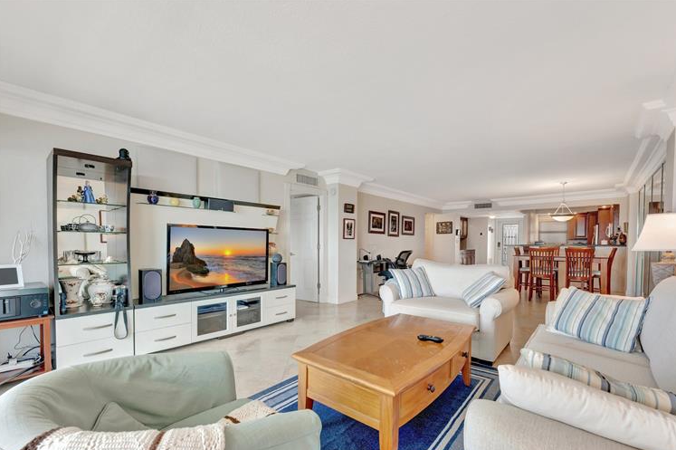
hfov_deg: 100.3
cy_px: 237
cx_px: 356
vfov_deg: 77.2
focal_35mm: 15
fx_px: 281
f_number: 8
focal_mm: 14
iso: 400
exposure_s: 1/4
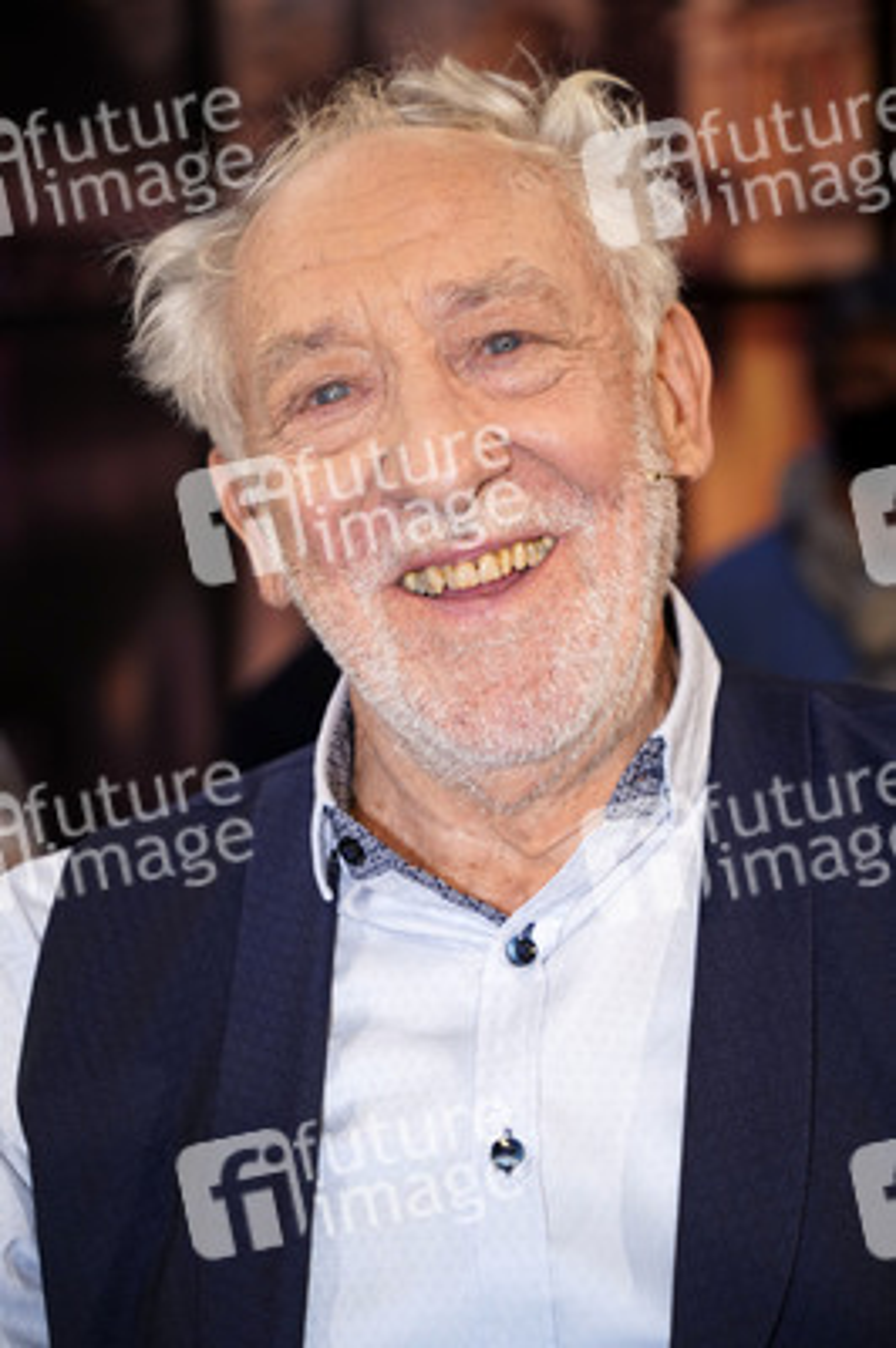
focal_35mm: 80
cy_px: 674
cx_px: 448
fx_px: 2992
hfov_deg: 17.0
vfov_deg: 25.4
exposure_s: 1/125
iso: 1600
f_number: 4.5
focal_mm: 80
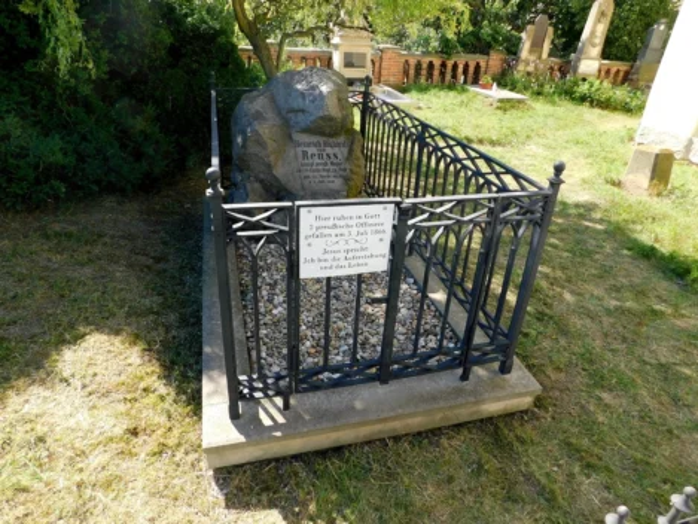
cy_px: 262
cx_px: 349
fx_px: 464
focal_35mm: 23
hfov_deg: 73.9
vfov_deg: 58.9
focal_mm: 4
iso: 125
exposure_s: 1/400
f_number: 3
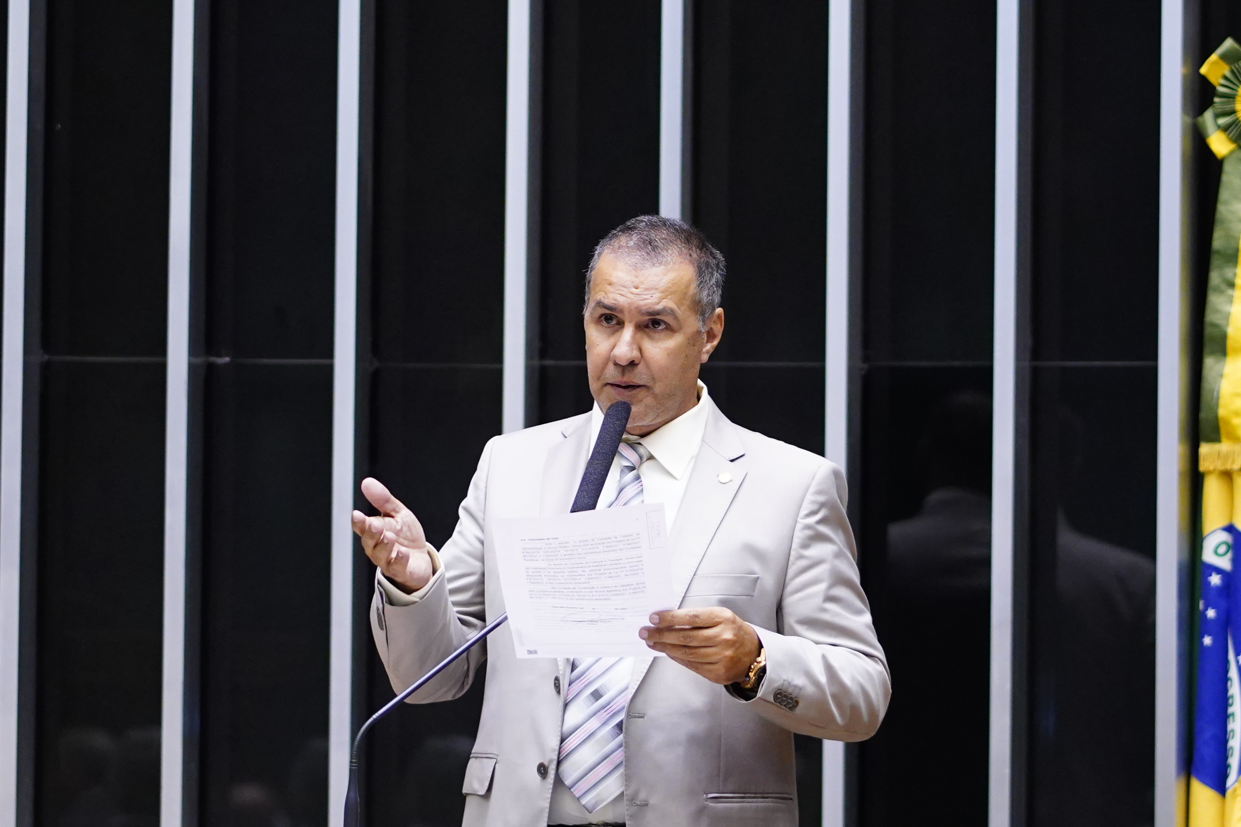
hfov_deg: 11.2
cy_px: 504
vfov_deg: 7.5
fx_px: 6342
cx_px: 641
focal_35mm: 184
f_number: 1.8
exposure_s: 1/250
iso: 2500
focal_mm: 85
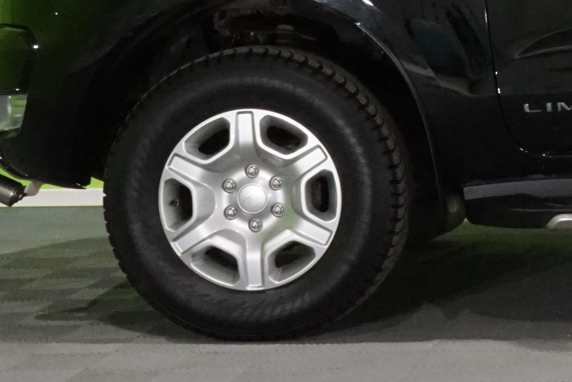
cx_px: 922
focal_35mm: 146
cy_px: -71
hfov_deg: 13.1
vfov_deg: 9.3
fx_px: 2320
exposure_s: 1/20
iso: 6400
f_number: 25
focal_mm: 40
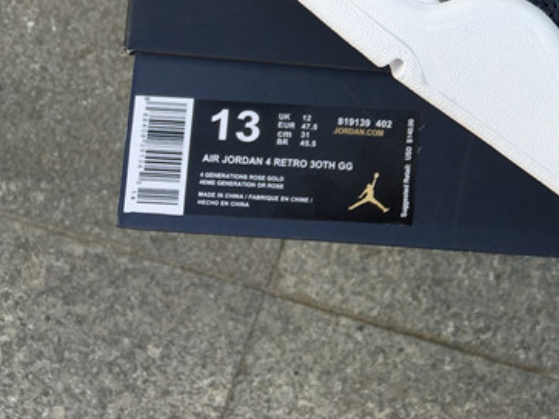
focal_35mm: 64
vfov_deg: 22.0
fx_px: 1033
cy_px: -9
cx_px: 556
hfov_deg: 28.5
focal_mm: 4.15
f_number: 2.2
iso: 25
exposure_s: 1/368
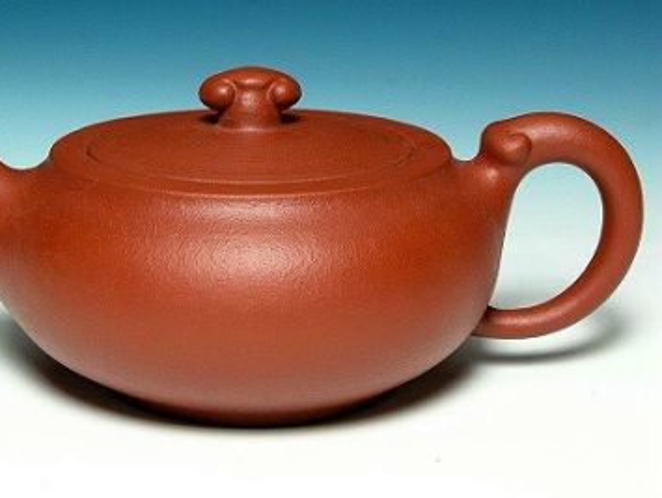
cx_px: 292
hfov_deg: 17.9
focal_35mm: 110
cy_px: 220
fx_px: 2106
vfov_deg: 13.5
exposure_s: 1/4.1
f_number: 7.3
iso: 233
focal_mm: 25.4
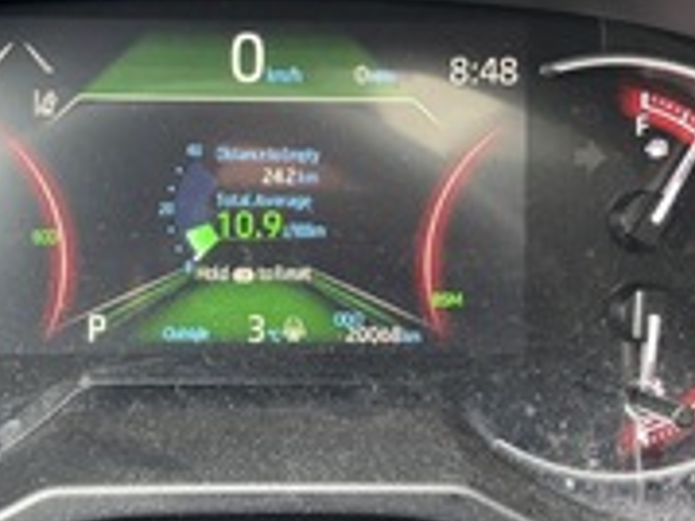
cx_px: 260
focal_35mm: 61
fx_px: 1224
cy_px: 235
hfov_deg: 31.6
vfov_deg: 24.0
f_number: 1.6
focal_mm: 5.96
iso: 320
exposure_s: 1/60
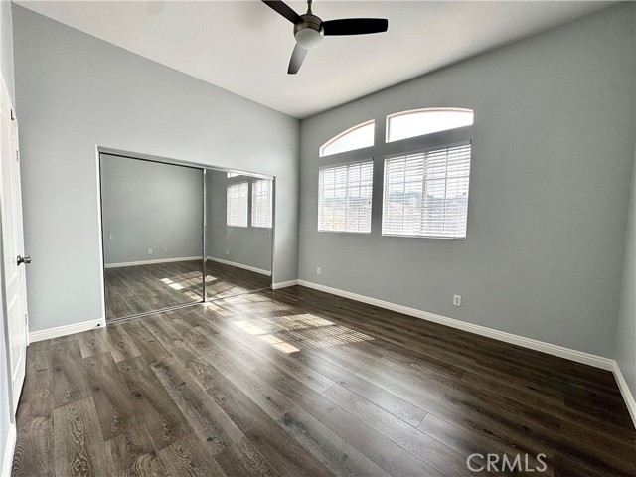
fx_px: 257
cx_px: 318
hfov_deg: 102.1
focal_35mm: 14
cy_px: 238
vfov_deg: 85.7
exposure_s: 1/518
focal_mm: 2.22
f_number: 2.2
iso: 40
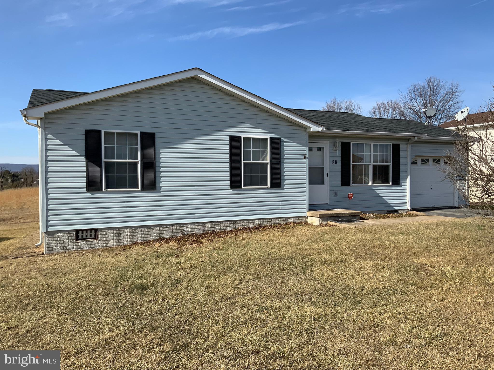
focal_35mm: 29
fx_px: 414
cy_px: 185
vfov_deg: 48.2
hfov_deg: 61.7
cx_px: 247
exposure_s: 1/2058
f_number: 1.8
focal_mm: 3
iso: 16
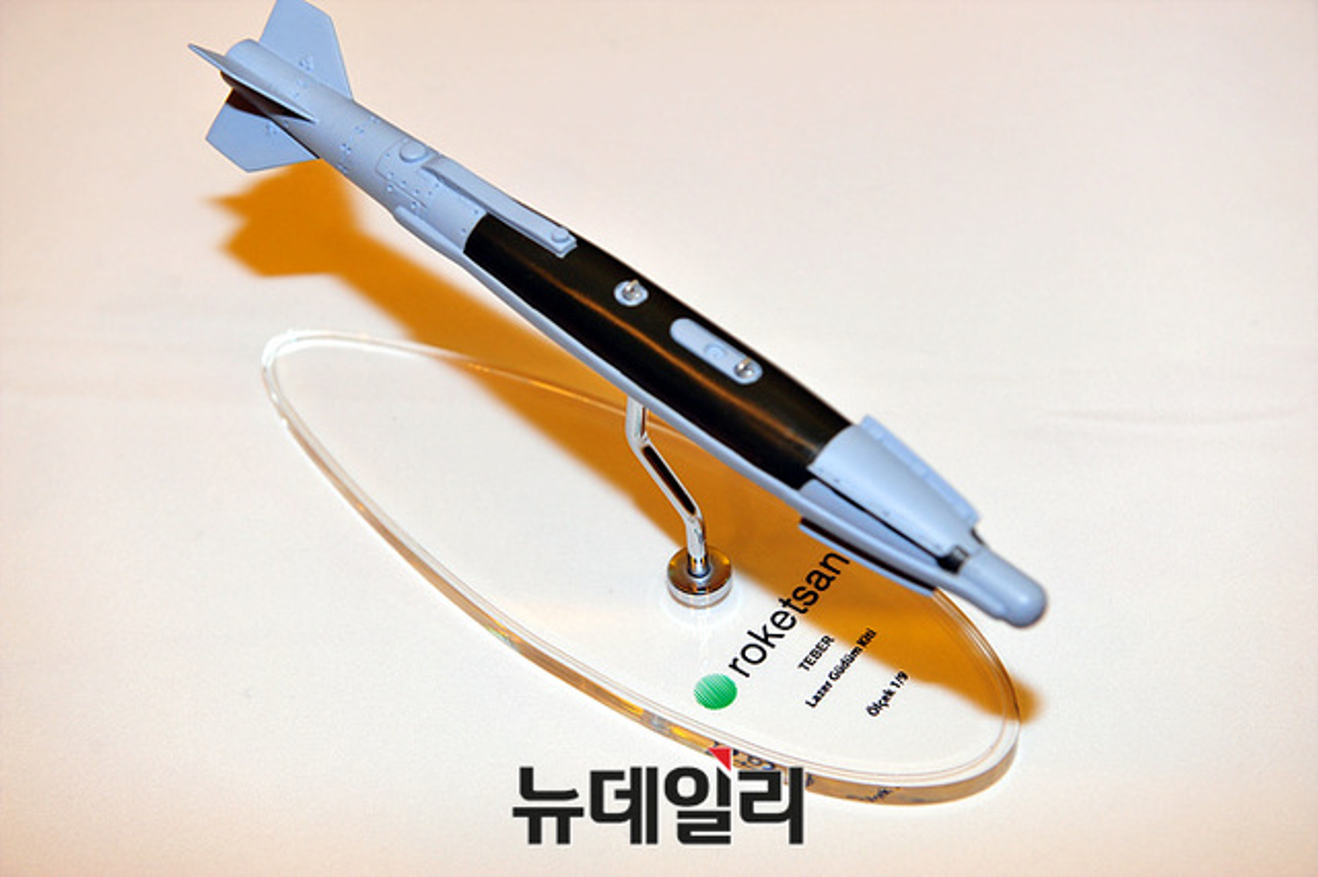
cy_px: 438
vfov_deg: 24.6
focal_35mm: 55
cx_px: 659
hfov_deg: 36.3
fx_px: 2012
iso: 640
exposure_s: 1/60
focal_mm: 55
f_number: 5
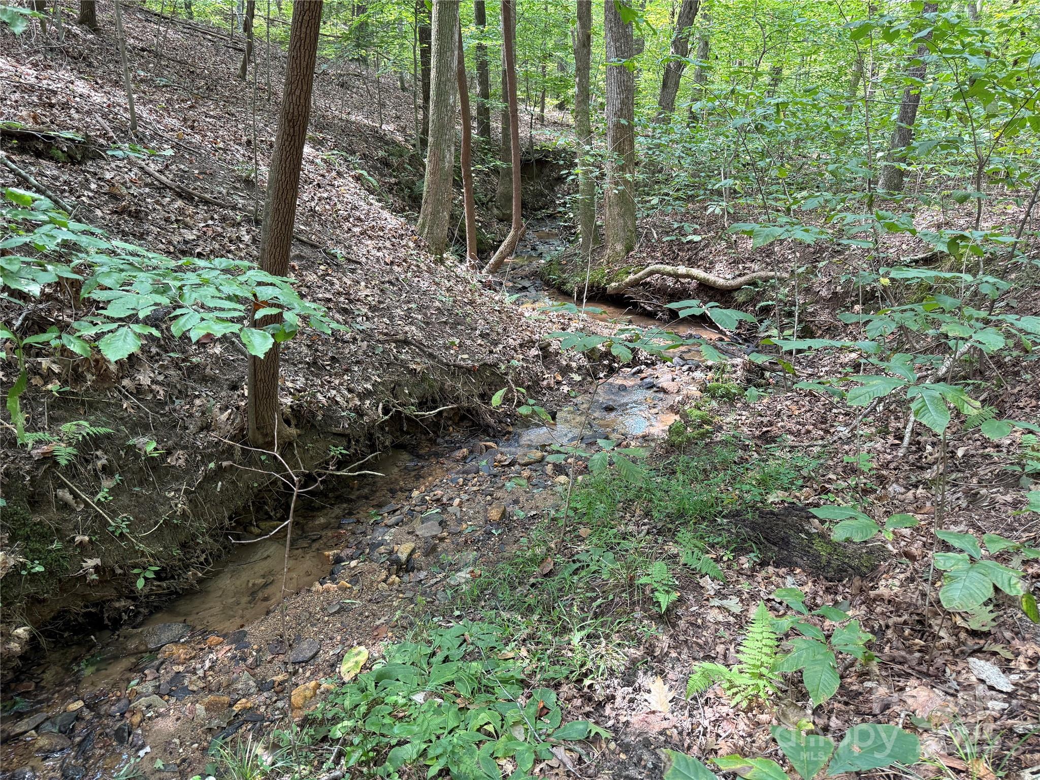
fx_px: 721
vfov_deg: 56.8
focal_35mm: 24
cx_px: 520
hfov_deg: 71.6
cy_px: 390
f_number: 1.78
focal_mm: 6.76
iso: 200
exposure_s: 1/94
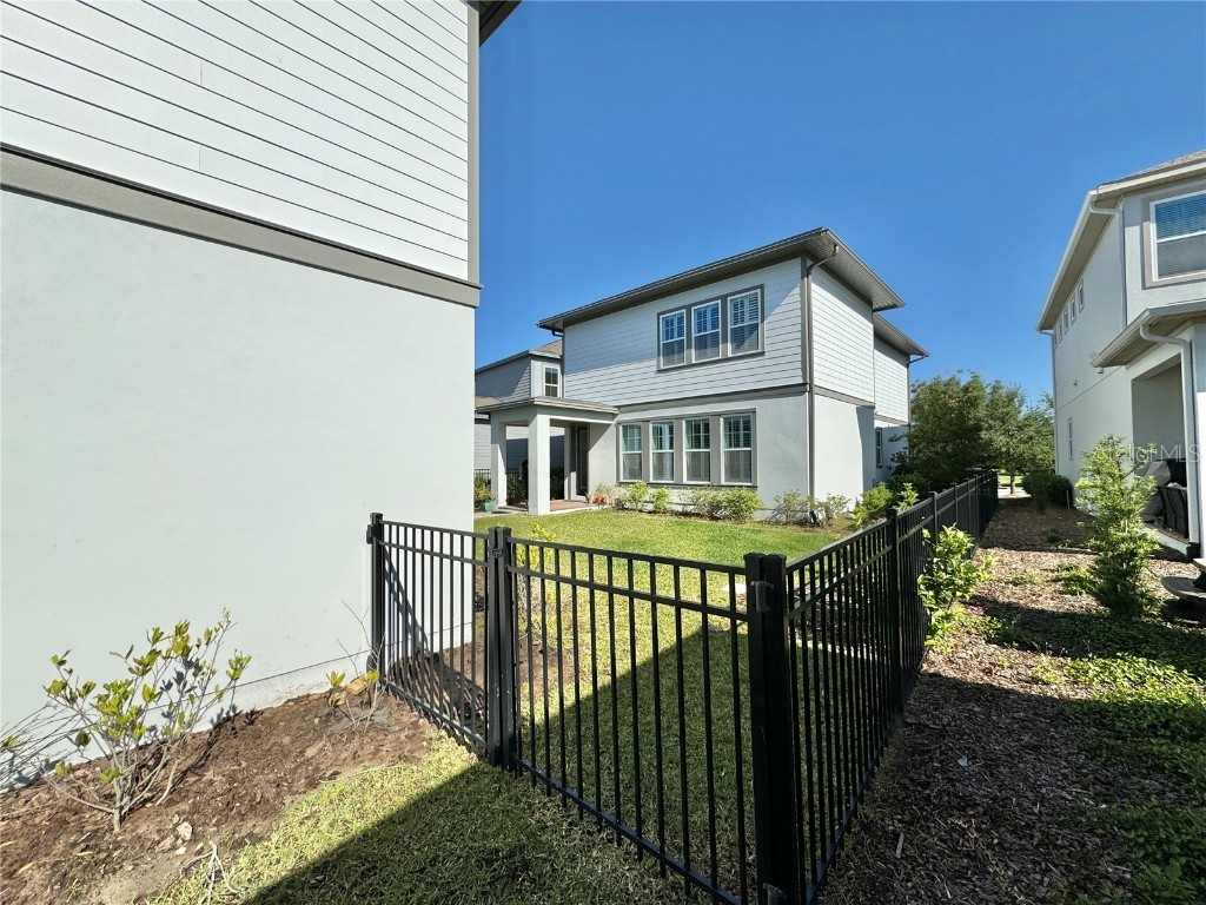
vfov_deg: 85.7
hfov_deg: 102.1
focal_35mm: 14
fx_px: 488
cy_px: 452
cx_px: 603
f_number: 2.2
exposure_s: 1/3906
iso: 50
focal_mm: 2.22
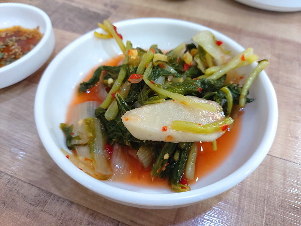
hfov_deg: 69.4
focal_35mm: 25
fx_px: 217
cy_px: 113
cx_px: 150
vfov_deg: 54.9
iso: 250
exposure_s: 1/30
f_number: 2
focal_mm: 4.58
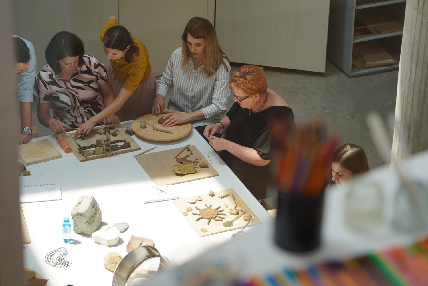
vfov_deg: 13.0
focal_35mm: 105
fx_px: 1248
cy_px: 143
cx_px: 214
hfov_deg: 19.5
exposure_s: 1/160
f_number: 4.5
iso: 100
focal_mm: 105
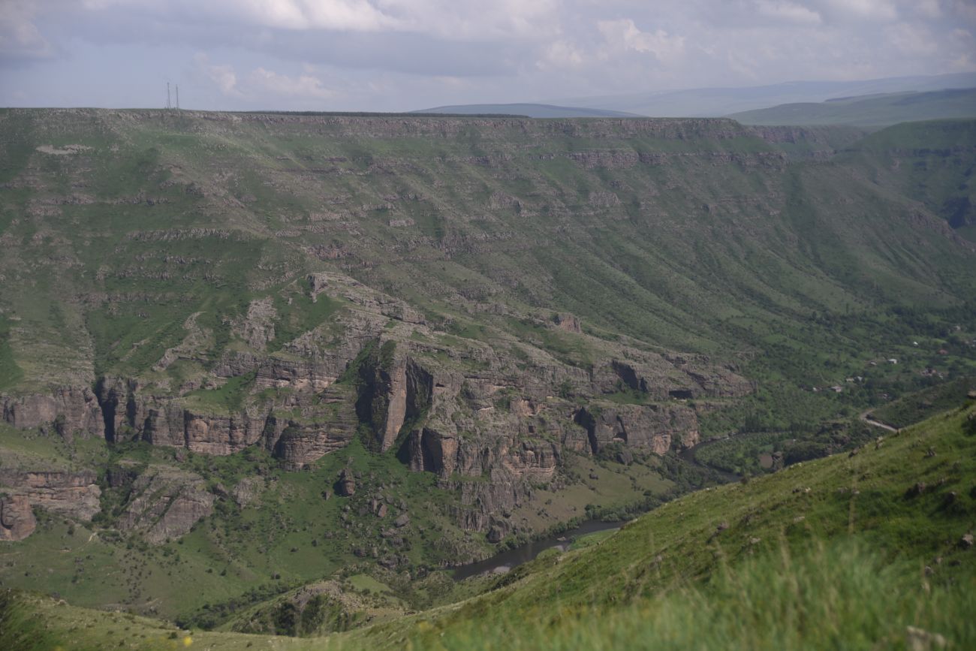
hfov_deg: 39.6
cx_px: 488
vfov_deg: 27.0
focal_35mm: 50
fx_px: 1356
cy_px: 326
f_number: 3.2
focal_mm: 50
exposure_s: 1/500
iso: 100
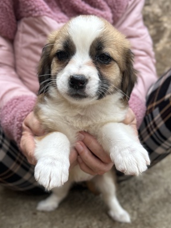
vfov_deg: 65.3
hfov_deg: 51.4
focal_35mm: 27
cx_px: 86
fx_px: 178
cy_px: 114
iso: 50
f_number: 1.5
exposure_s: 1/1038
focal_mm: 5.7
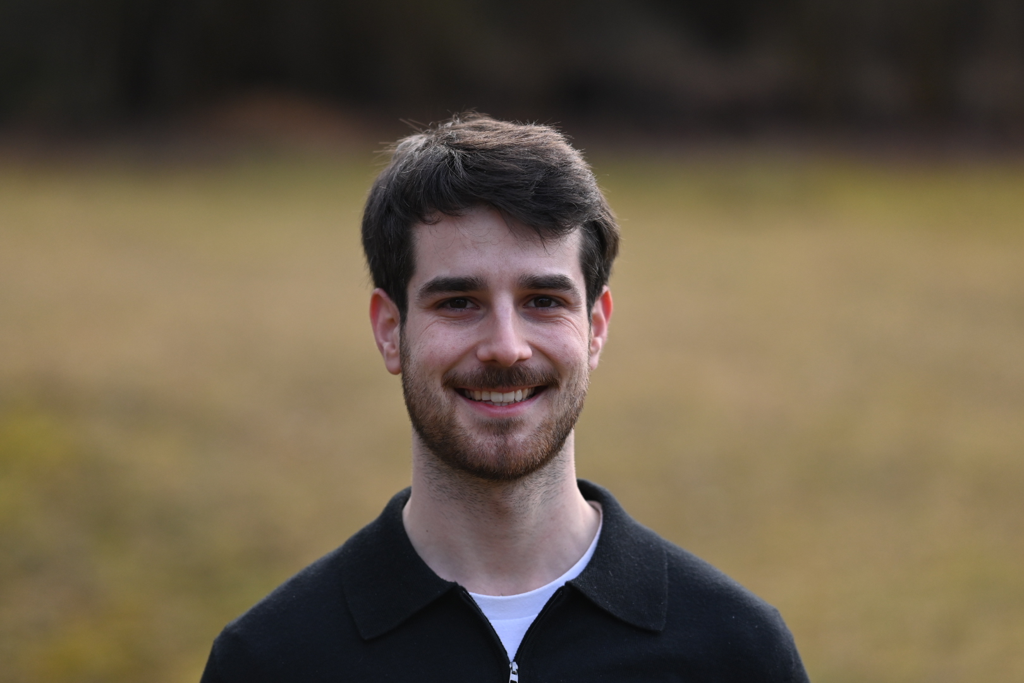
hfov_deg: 16.1
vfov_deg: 10.8
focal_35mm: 128
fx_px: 3626
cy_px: 342
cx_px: 512
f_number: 1.8
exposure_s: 1/2500
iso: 250
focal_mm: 85
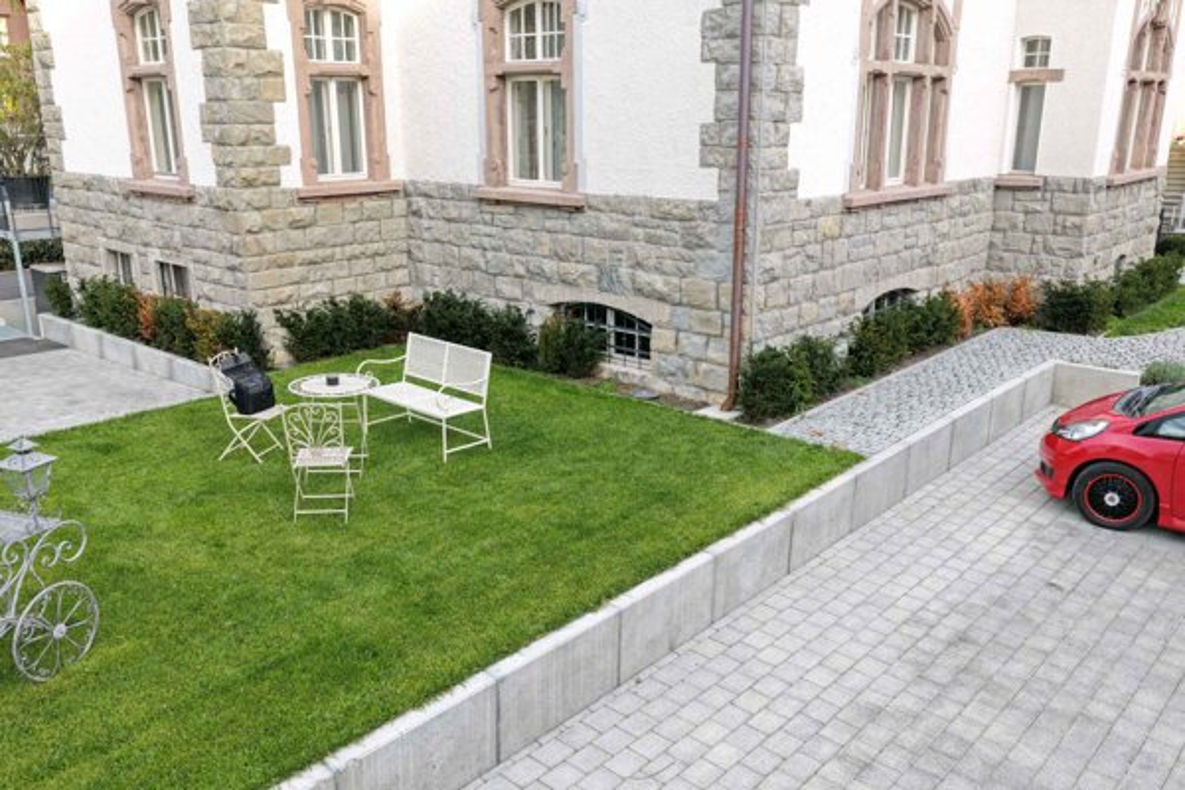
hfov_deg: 65.5
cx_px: 592
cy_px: 395
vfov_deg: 46.4
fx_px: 922
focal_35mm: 28
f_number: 2.8
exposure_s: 1/160
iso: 160
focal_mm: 14.45
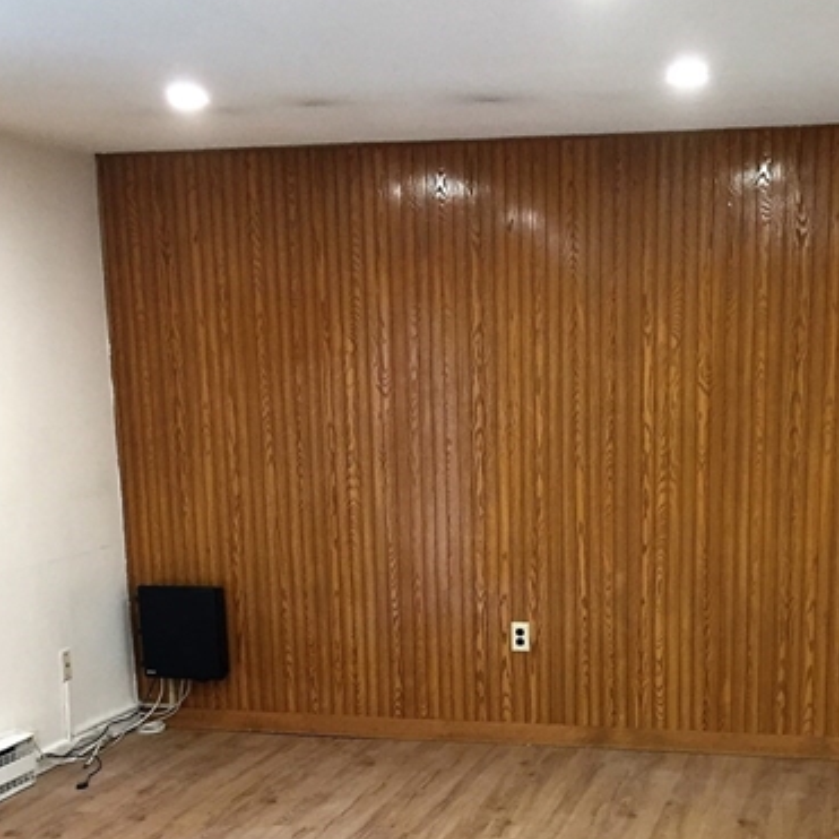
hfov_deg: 32.0
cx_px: 536
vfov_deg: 31.3
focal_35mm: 53
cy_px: 687
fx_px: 1453
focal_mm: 4.15
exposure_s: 1/30
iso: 100
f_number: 2.2
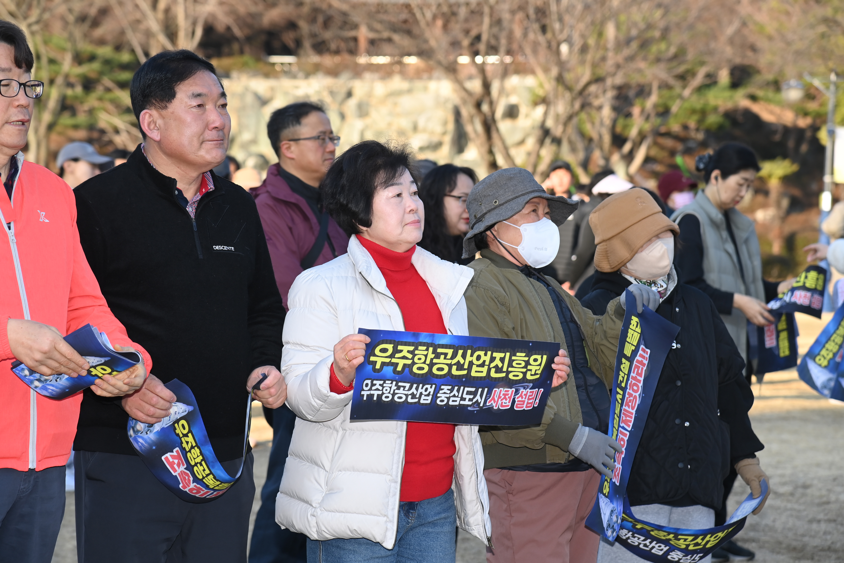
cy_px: 282
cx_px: 422
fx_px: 2626
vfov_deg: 12.2
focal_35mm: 112
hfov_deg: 18.3
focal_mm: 112
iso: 400
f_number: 6.3
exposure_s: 1/400
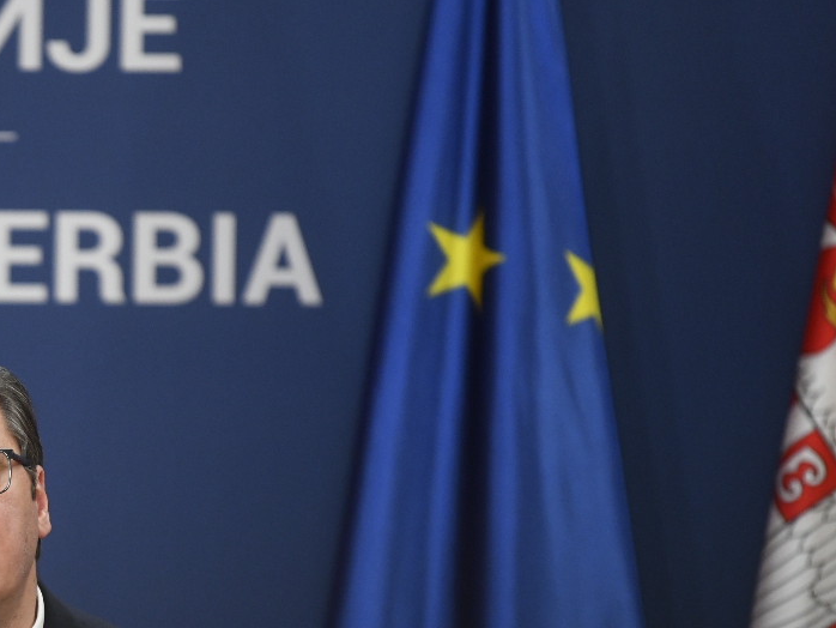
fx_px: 10775
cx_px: -52
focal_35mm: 446
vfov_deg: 3.3
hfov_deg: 4.4
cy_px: 441
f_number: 2.8
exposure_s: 1/400
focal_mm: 200
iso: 2000
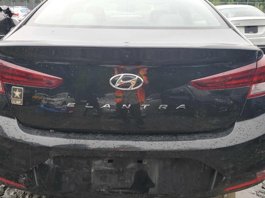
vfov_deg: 42.9
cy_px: 97
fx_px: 253
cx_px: 126
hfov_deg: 55.3
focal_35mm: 33
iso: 50
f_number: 1.5
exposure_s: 1/227
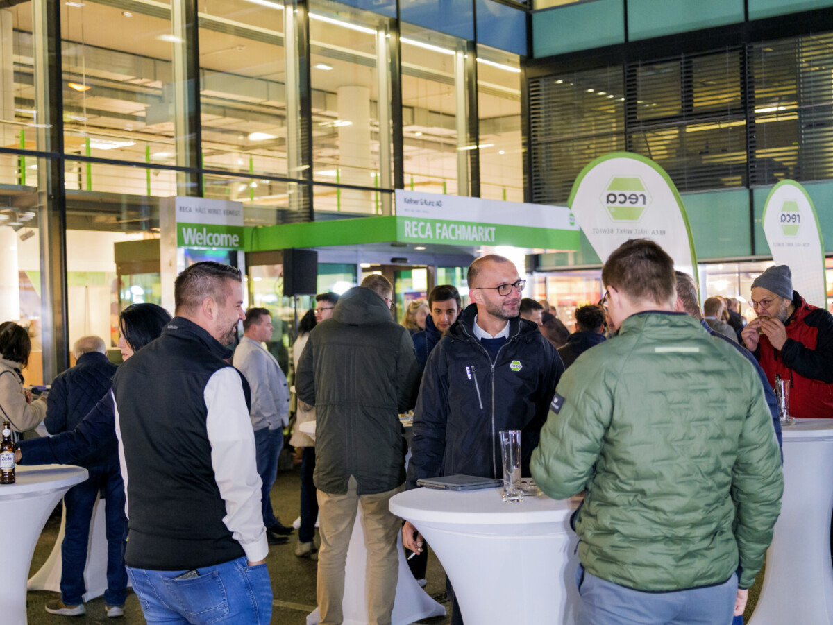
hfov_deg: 38.2
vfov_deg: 29.1
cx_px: 416
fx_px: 1204
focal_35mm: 50
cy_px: 312
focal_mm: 25
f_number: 1.7
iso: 2000
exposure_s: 1/100
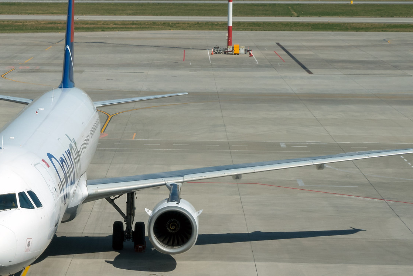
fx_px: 1847
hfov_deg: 12.6
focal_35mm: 161
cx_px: 28
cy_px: 179
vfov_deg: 8.5
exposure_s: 1/450
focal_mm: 50
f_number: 14
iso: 400
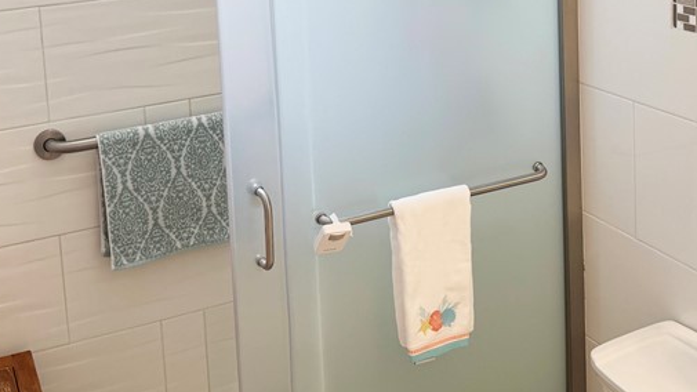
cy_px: -37
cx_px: 399
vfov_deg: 21.5
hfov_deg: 39.1
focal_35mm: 53
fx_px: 979
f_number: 1.78
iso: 100
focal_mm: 6.76
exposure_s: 1/145
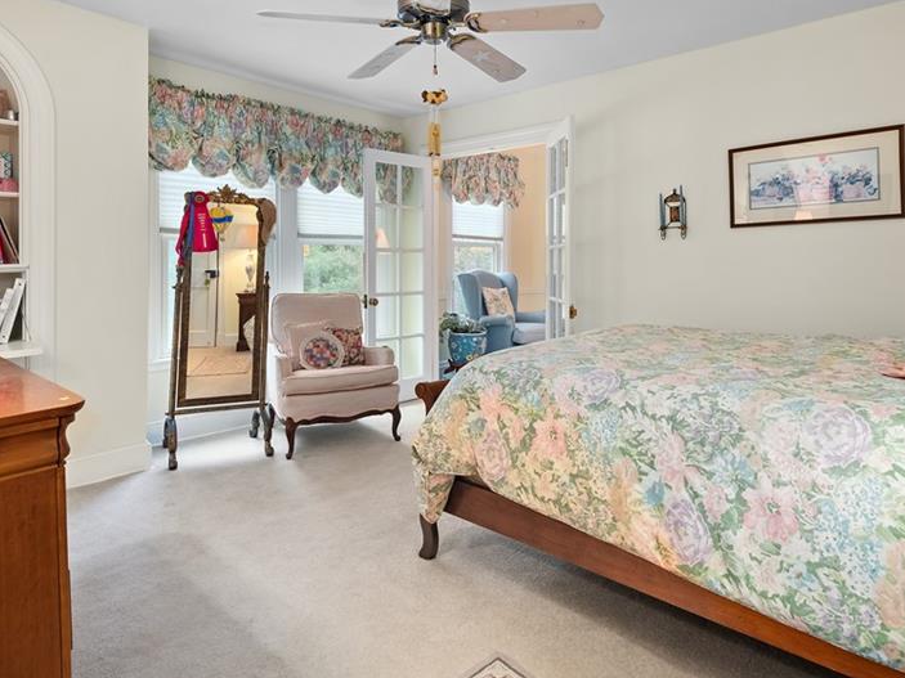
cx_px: 472
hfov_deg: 79.0
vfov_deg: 62.9
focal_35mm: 21
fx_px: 549
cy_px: 273
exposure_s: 4
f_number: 8
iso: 400
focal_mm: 10
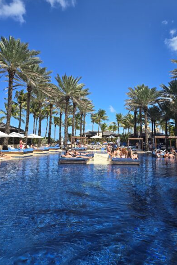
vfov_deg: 69.3
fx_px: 192
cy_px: 125
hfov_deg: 49.4
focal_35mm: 26
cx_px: 102
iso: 12
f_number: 1.7
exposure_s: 1/673
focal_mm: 6.3
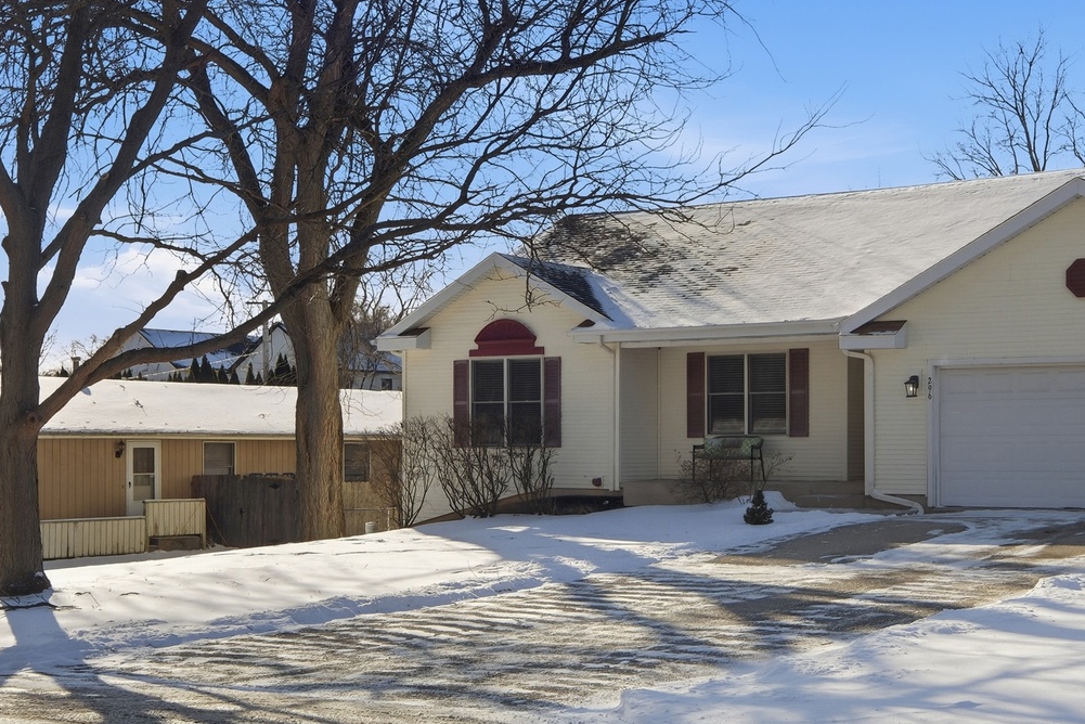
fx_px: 1658
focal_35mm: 55
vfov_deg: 24.5
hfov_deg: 35.9
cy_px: 230
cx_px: 725
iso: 640
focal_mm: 22.9
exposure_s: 1/32000
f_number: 8
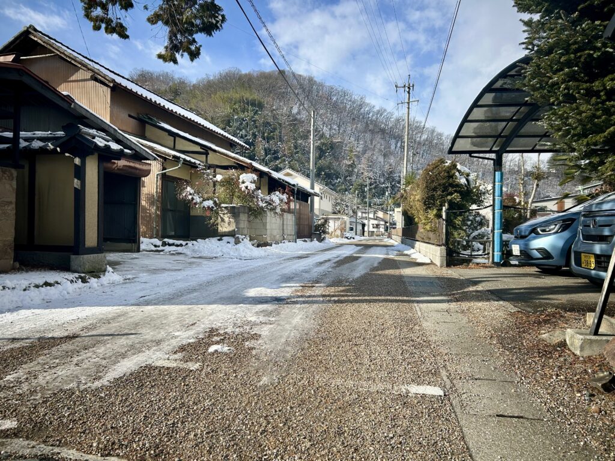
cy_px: 230
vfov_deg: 53.1
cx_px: 308
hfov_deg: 67.3
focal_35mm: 26
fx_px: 462
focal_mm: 5.7
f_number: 1.5
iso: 50
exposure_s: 1/3077
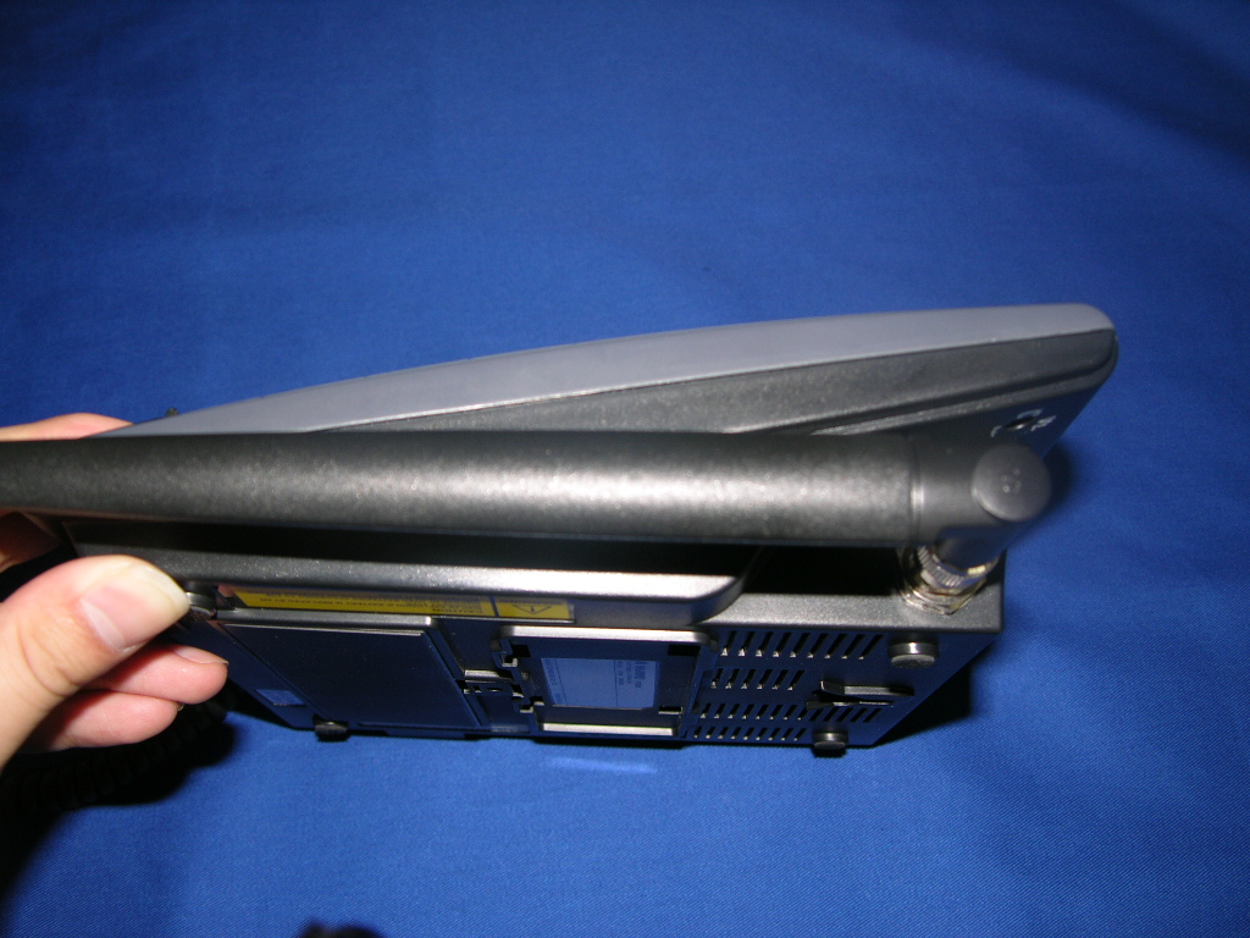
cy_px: 469
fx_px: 1264
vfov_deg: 40.7
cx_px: 625
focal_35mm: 35
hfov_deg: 52.6
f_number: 2.8
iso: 50
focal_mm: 8.9
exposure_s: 1/60.1
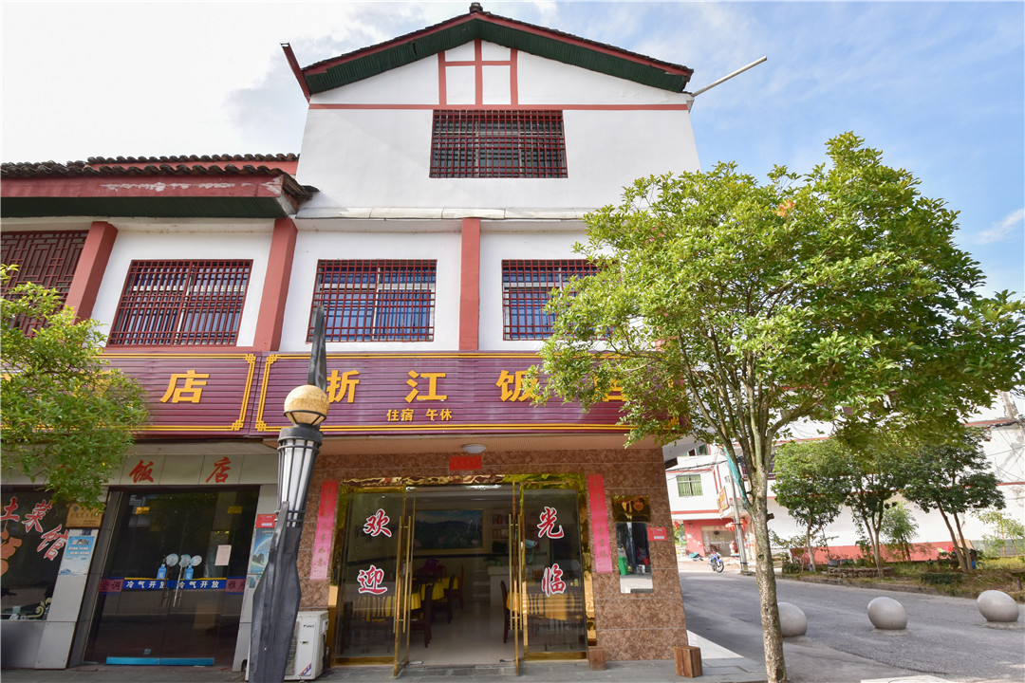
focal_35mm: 16
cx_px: 512
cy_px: 342
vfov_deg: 72.1
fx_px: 470
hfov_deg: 95.0
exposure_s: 1/200
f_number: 10
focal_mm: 11
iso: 400
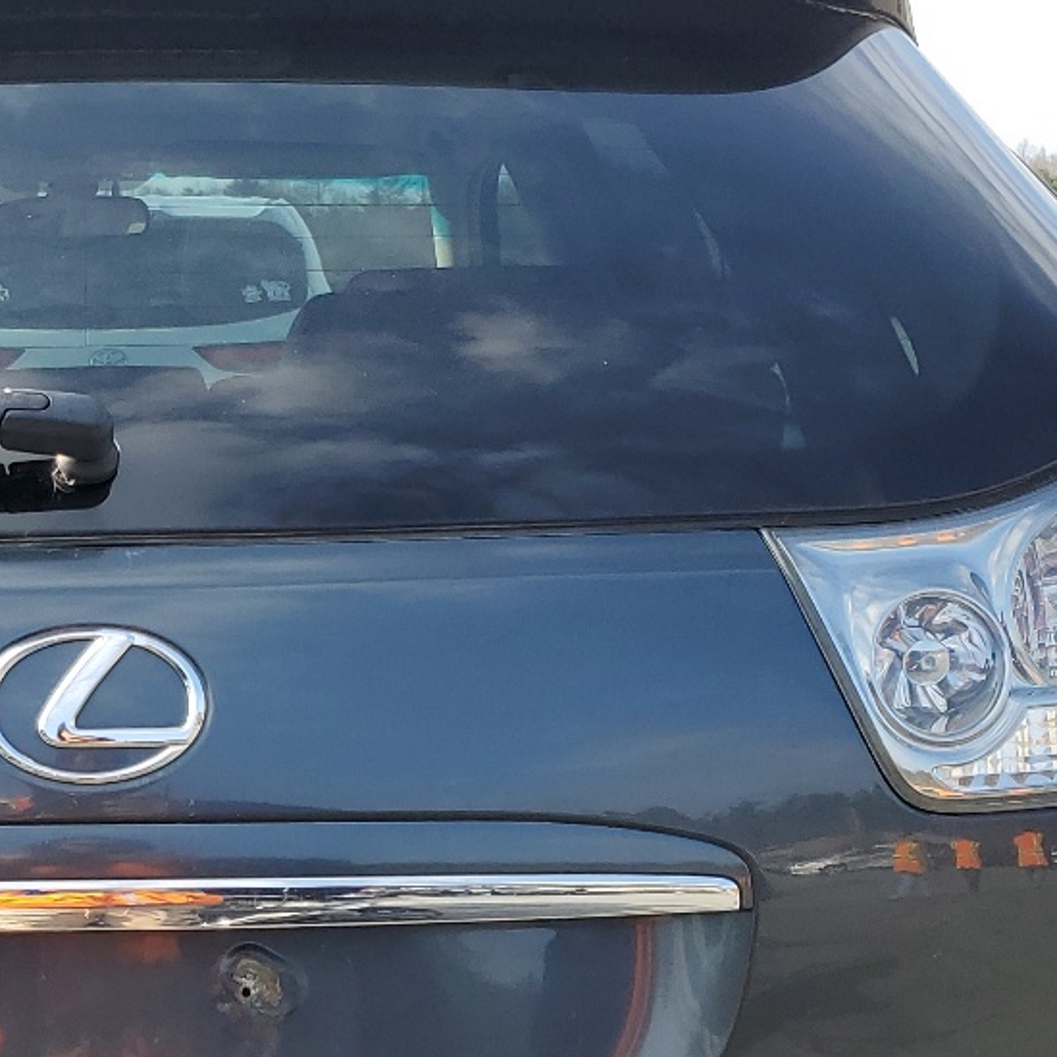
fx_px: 2315
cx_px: 71
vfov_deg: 25.0
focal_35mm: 67
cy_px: 947
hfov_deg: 24.8
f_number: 1.5
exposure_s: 1/1111
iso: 50
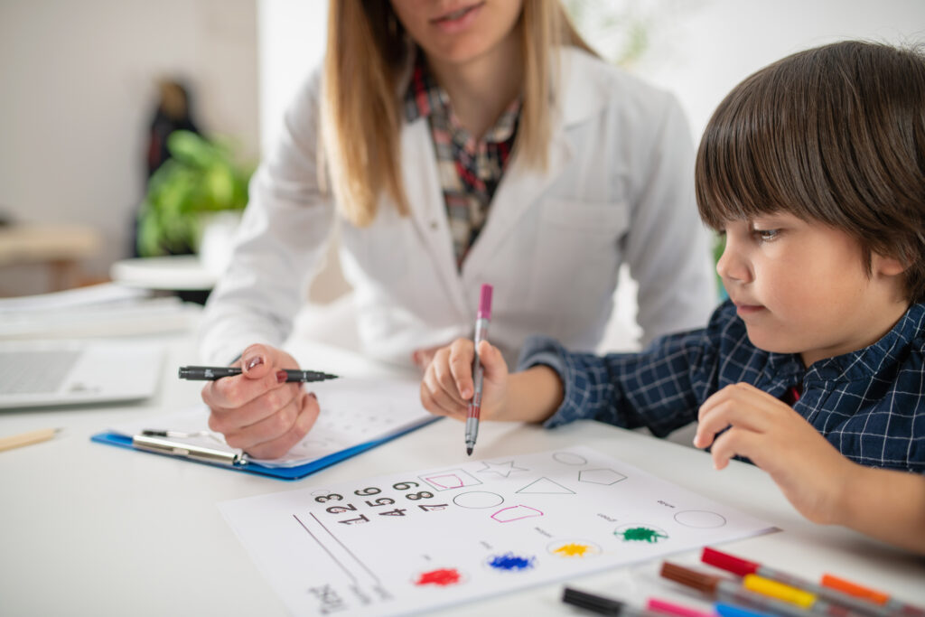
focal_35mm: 35
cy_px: 308
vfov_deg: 37.9
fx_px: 899
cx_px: 462
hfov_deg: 54.4
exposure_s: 1/160
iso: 64
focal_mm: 35
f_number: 2.2
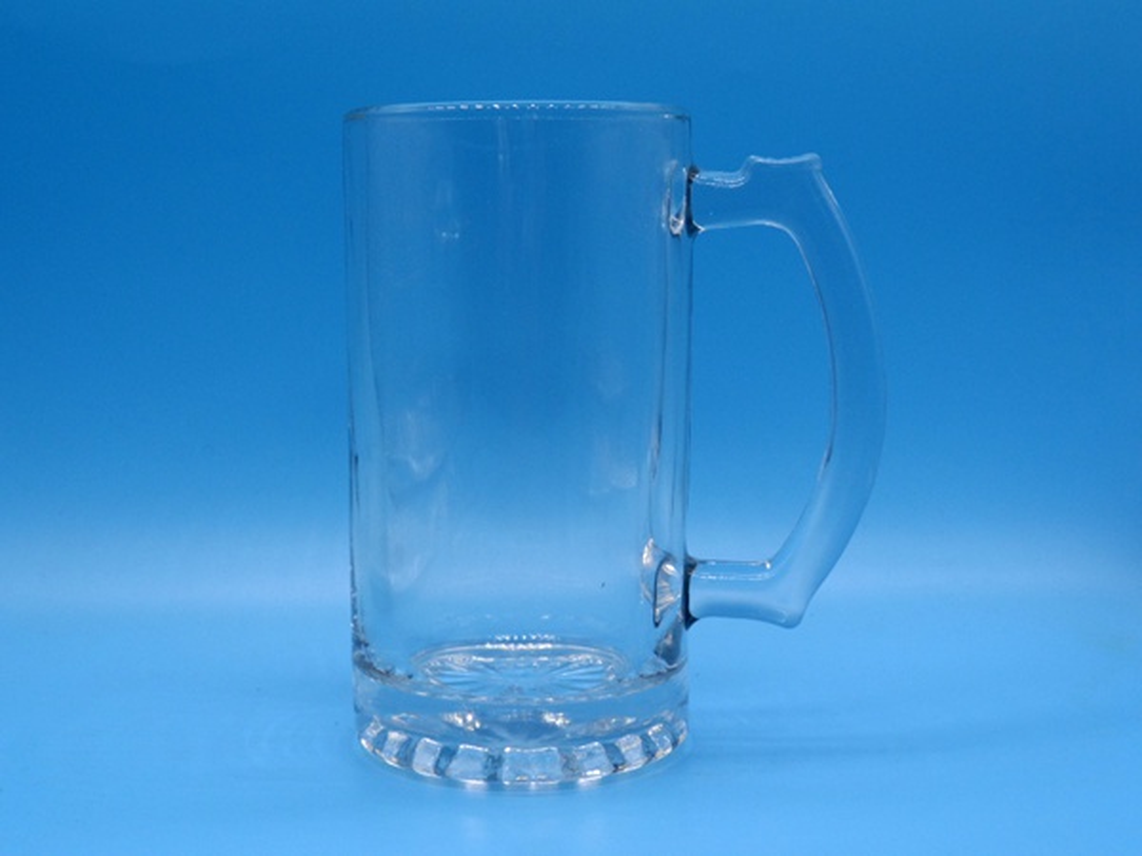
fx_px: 1748
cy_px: 428
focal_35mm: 53
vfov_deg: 27.5
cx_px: 571
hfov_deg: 36.2
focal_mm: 8.7
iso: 80
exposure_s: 1/180
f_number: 5
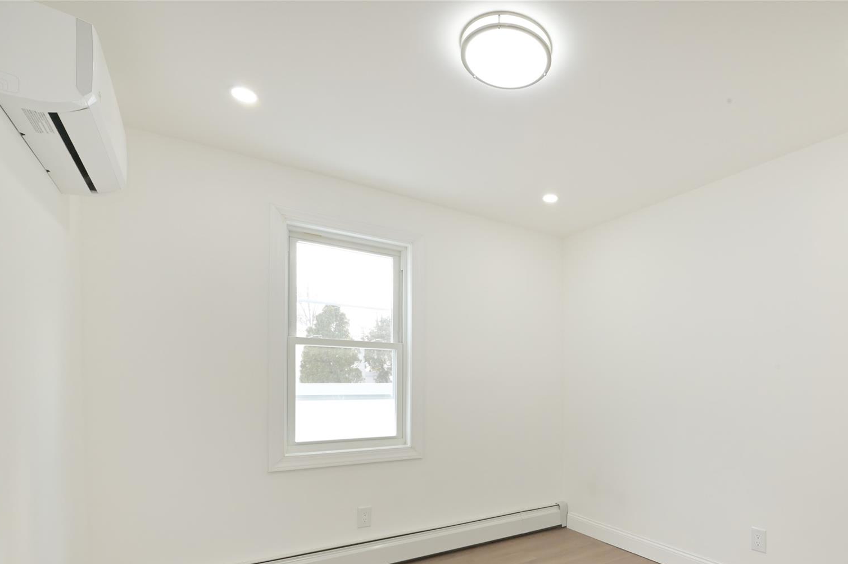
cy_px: 382
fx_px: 447
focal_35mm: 19
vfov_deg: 62.7
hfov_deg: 84.5
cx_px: 551
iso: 1600
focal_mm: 14
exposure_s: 1/50
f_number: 14
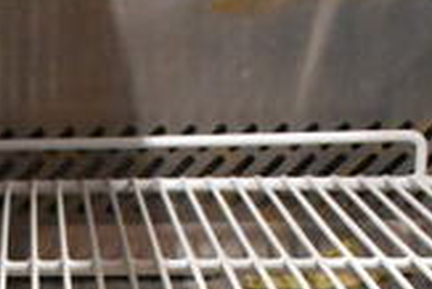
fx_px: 1213
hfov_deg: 19.4
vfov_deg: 12.3
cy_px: 533
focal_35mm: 101
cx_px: -40
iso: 10000
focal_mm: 18
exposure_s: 1/125
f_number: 3.5
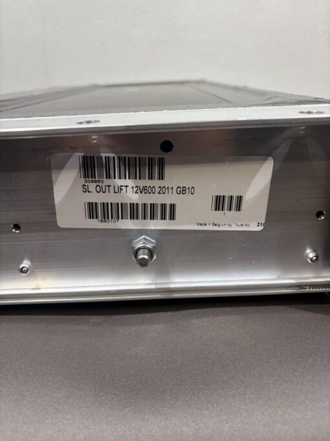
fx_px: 330
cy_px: 220
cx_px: 165
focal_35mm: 26
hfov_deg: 53.1
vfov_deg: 67.3
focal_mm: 5.96
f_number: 1.6
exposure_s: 1/100
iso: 64
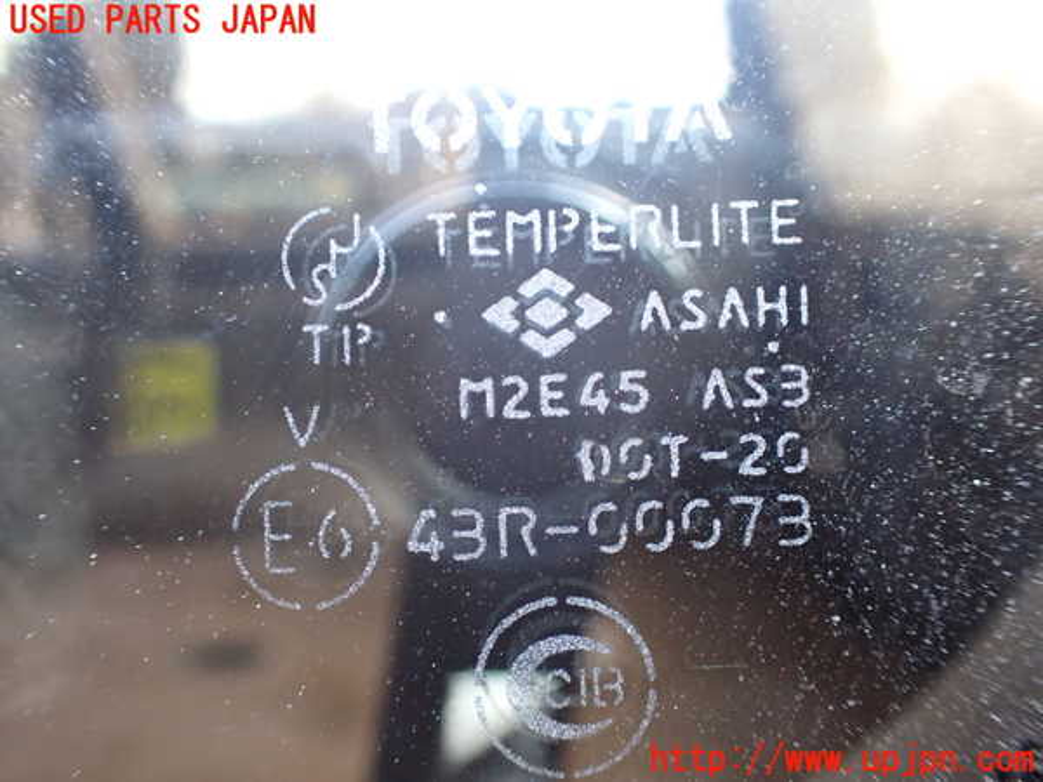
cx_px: 522
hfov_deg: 60.0
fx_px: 904
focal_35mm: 30
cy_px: 391
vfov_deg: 46.8
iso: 800
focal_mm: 5.4
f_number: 2.3
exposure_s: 1/80
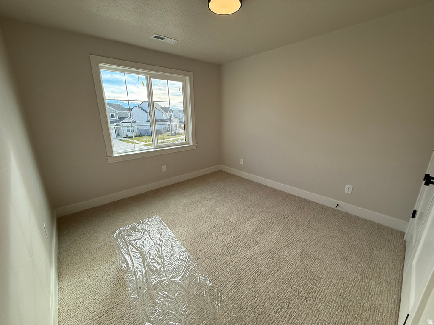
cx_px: 217
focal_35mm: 14
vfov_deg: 85.7
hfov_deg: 102.1
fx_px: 176
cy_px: 162
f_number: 2.2
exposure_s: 1/259
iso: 64
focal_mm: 2.22
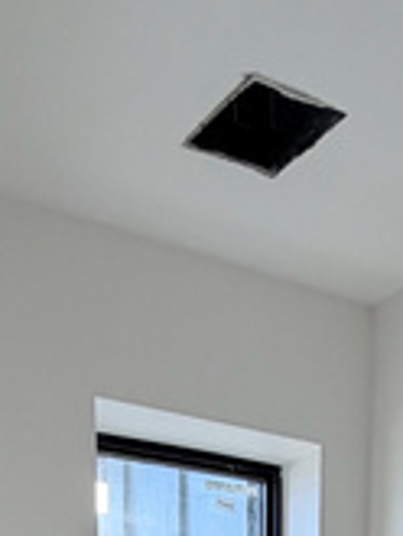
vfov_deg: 19.4
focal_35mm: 65
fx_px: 1008
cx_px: 94
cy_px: 1036
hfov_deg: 22.4
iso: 100
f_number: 2.2
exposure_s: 1/121
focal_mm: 2.22
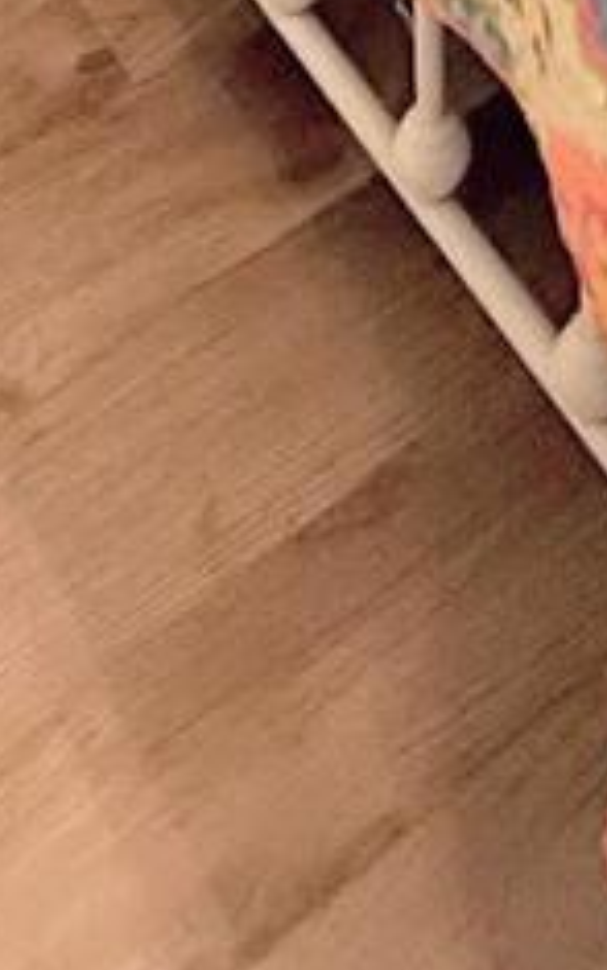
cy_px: -1189
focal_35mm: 91
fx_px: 2407
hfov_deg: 13.6
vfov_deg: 15.6
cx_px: 896
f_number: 2.2
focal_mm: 2.22
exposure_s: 1/60
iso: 320
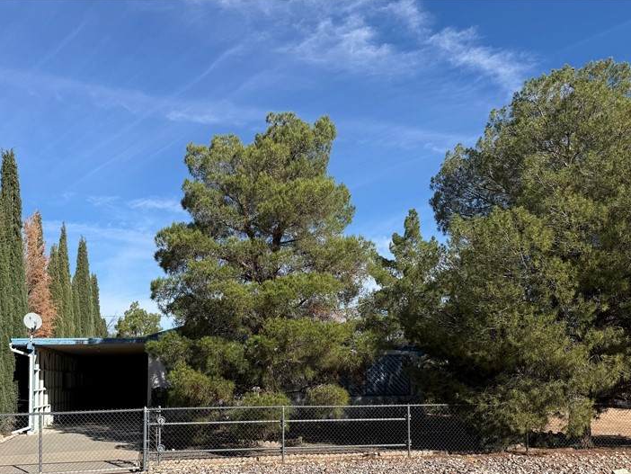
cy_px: 342
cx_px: 316
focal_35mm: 35
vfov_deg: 39.9
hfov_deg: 52.6
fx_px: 638
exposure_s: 1/4405
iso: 80
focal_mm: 6.76
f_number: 1.78
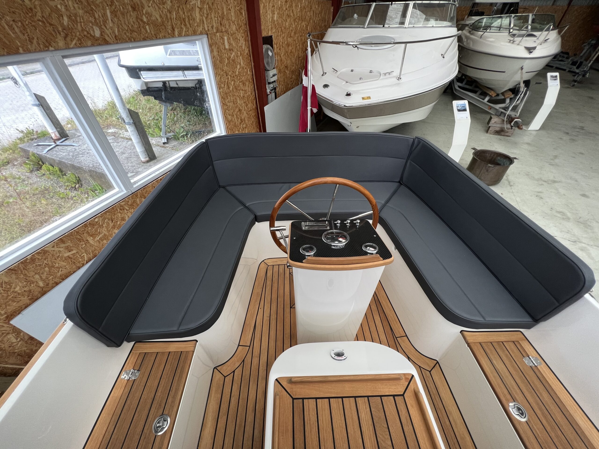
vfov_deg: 89.9
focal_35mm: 13
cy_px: 224
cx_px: 300
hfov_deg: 106.2
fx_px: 225
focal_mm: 1.57
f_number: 1.8
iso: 100
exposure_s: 1/99
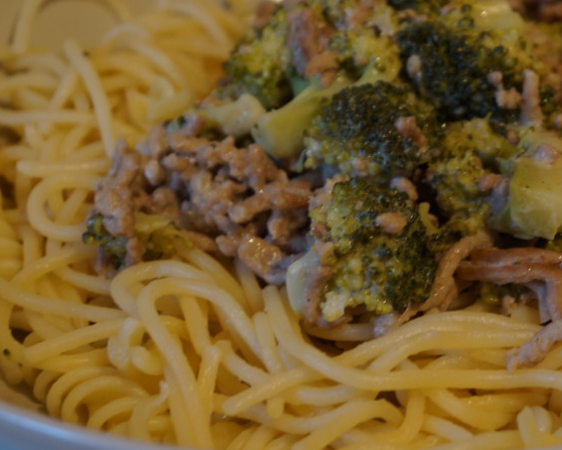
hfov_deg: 13.5
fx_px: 2361
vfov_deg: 10.9
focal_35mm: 142
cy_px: 152
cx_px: 414
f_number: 6.3
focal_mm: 55
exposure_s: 1/4
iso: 400
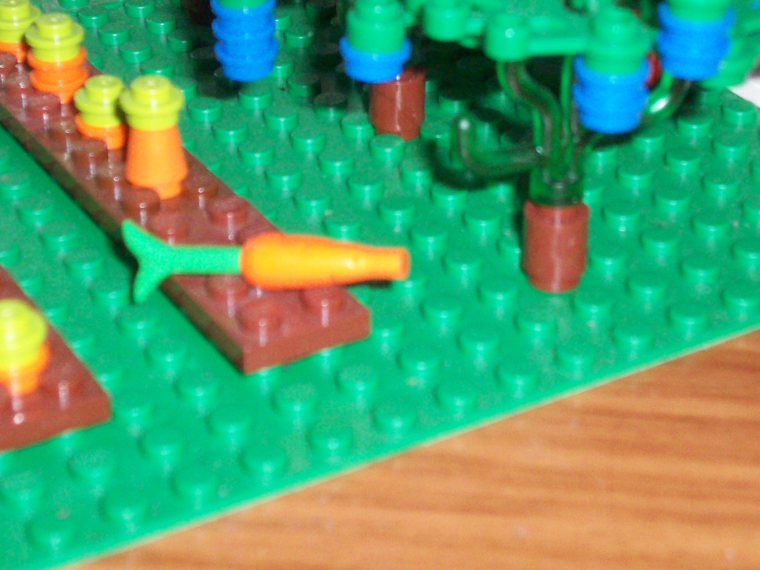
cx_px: 334
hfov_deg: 20.0
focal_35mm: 98
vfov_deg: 15.0
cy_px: 144
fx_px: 2152
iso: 160
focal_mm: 10.7
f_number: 3.8
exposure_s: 1/63.7
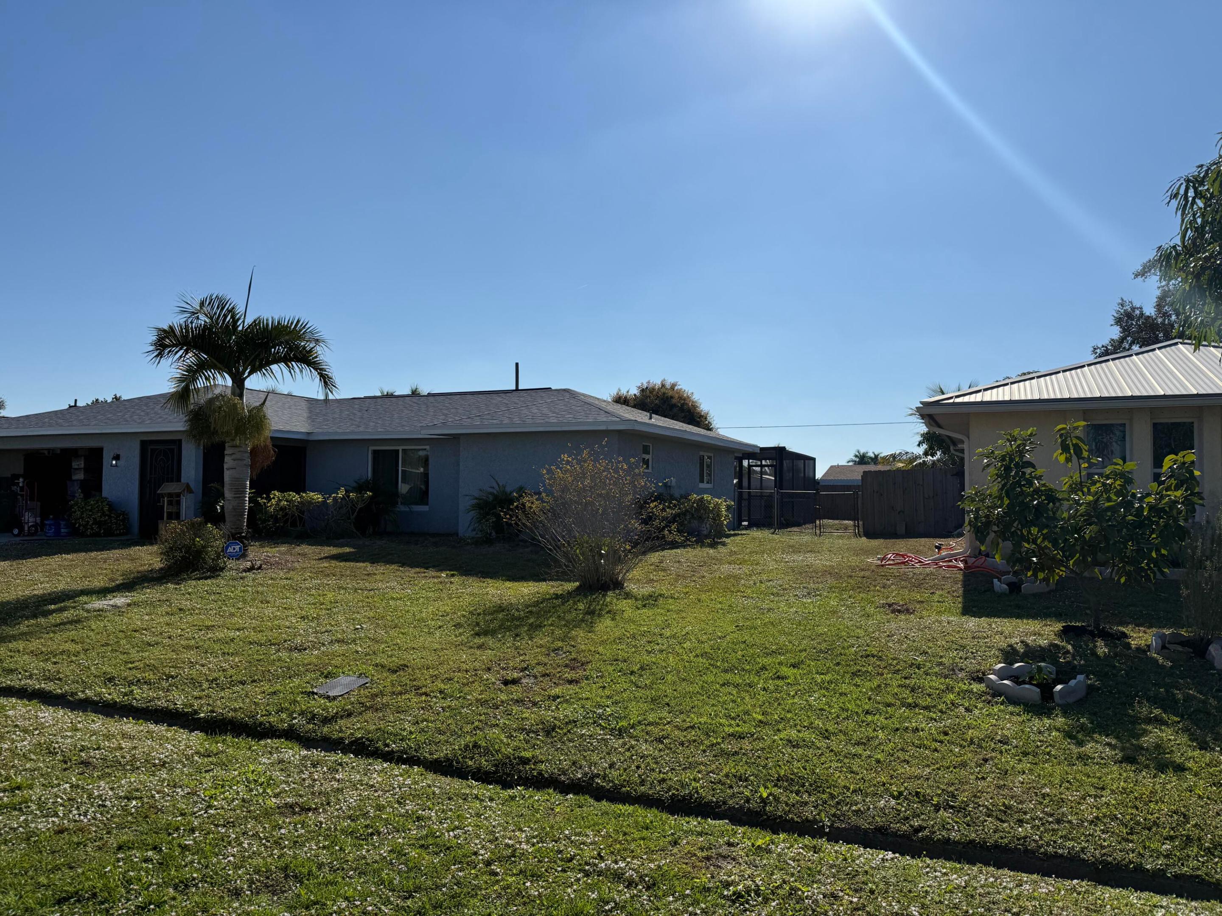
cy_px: 458
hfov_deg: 71.6
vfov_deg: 56.8
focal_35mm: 24
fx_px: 847
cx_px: 611
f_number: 1.78
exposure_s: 1/14286
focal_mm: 6.76
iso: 80
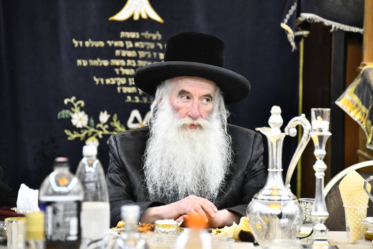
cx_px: 186
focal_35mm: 210
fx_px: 2175
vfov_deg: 6.5
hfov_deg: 9.8
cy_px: 124
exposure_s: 1/160
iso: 4000
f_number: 5.6
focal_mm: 210
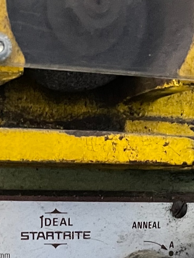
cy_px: 365
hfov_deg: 13.7
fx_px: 807
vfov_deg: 16.8
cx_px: 77
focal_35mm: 108
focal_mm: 5.1
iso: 1250
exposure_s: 1/17
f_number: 1.6
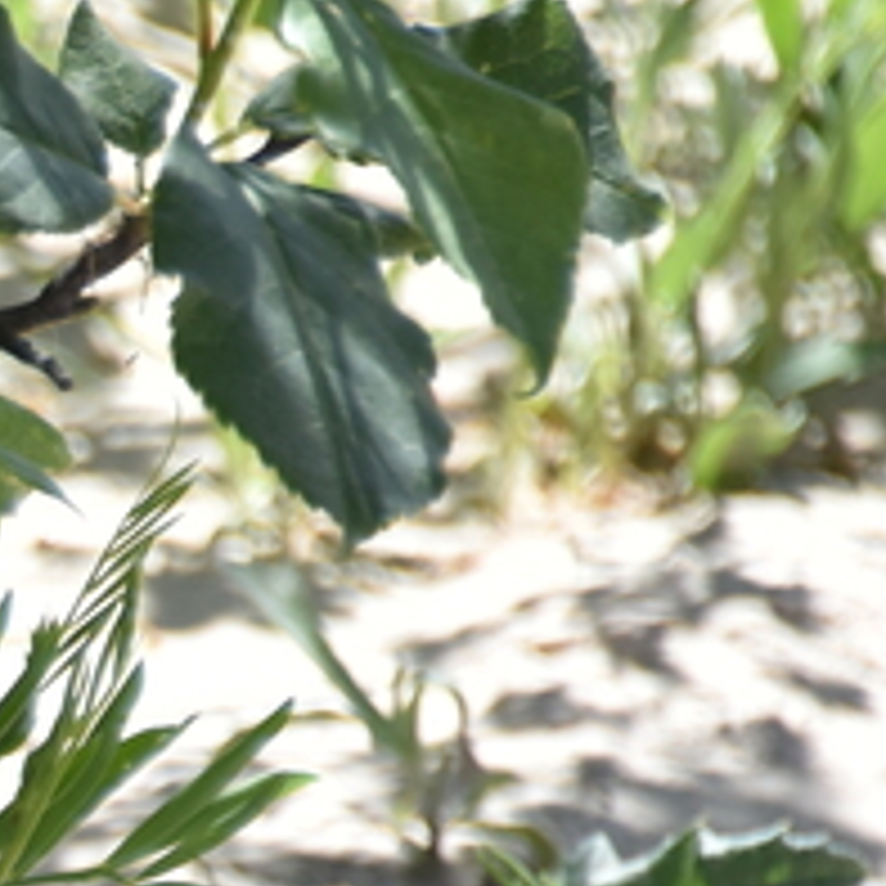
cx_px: -1709
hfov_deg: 1.1
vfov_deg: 1.1
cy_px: 1349
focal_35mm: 1658
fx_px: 48012
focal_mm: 300
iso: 400
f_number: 5.6
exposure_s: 1/640
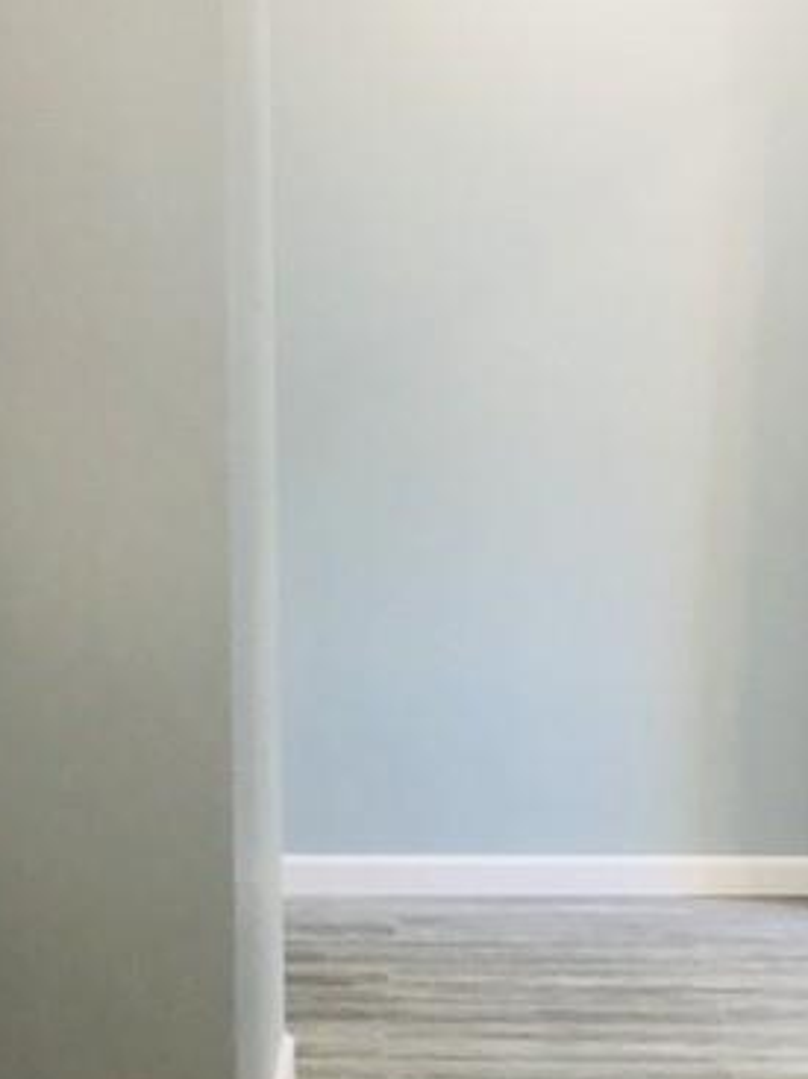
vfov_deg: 24.0
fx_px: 2522
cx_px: 623
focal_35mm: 81
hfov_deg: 18.1
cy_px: 741
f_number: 2.2
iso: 80
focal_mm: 4.15
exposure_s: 1/30
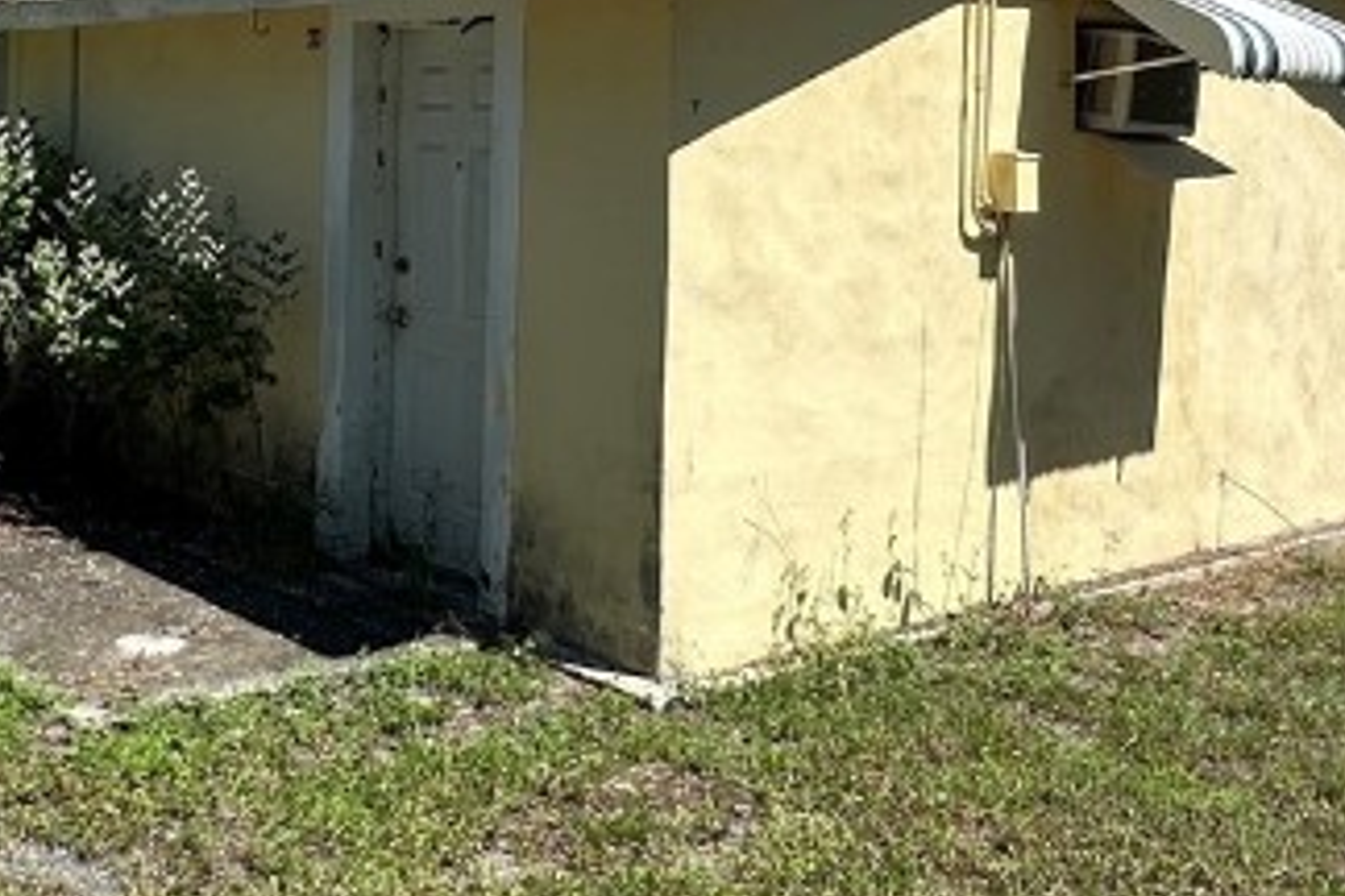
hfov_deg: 41.2
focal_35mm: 46
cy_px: 129
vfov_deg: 28.4
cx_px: 303
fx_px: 1718
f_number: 2.2
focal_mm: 2.22
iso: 50
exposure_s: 1/2092
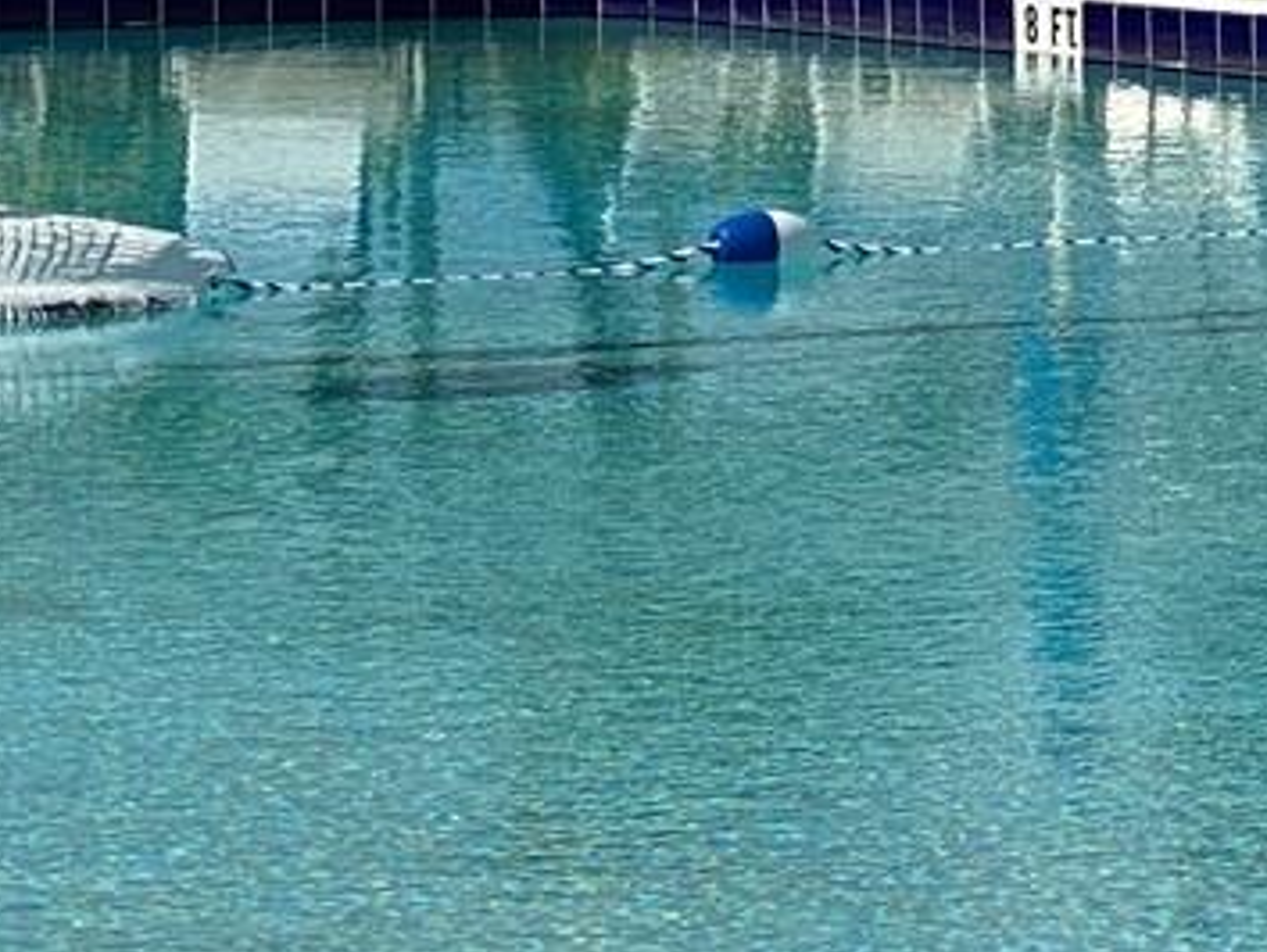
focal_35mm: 235
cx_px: 716
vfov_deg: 6.3
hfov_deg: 8.4
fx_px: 8607
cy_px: -379
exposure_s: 1/3425
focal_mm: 6
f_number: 2
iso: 20
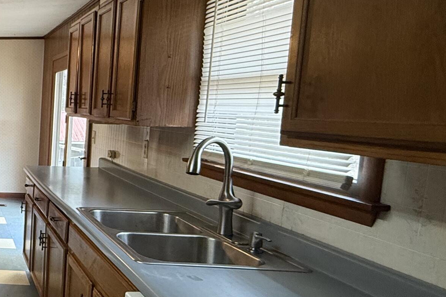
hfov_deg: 38.7
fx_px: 458
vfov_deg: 35.9
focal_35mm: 37
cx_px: -85
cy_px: 151
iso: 250
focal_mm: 2.22
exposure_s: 1/60
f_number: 2.2
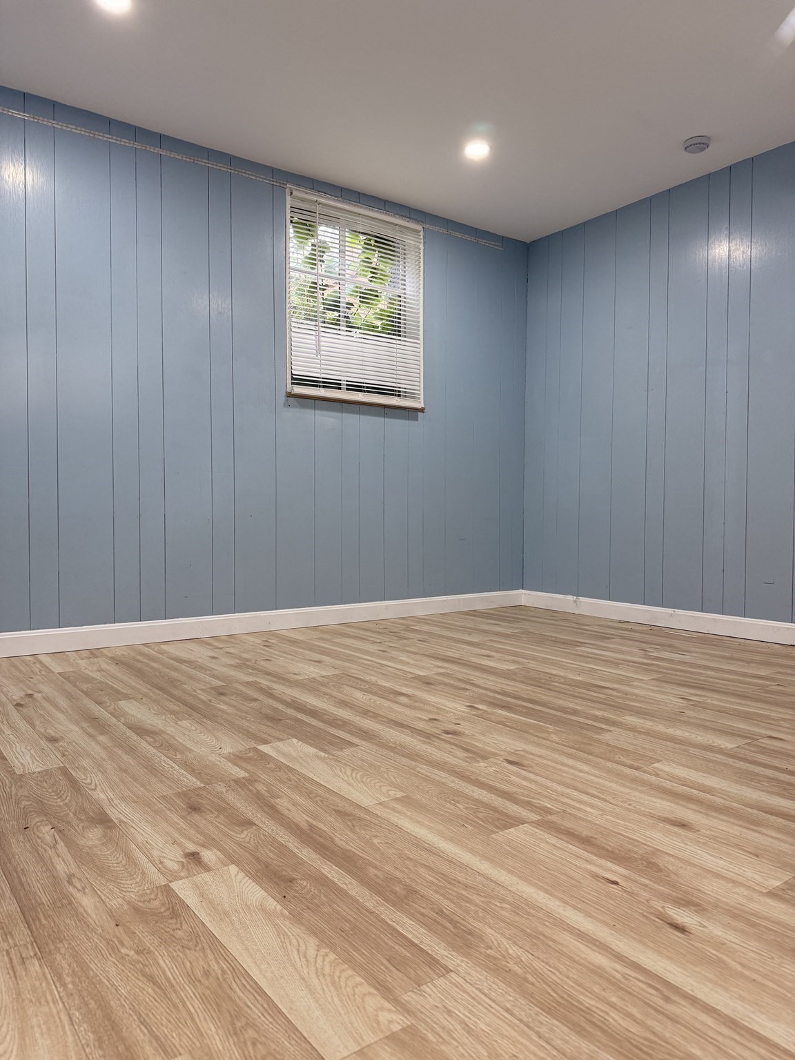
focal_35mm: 24
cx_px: 398
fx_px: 735
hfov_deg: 56.8
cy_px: 530
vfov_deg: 71.6
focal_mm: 6.76
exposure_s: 1/120
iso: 200
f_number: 1.78
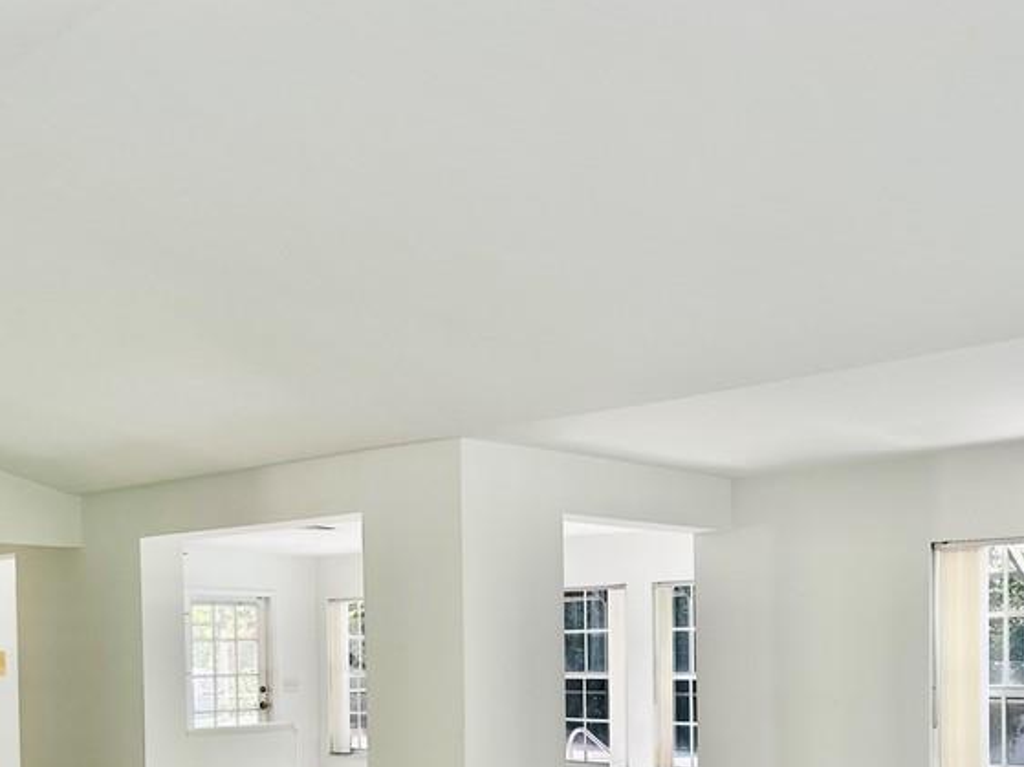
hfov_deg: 42.7
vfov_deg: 31.5
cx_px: 614
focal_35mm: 44
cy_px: 670
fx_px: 1301
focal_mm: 6.86
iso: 64
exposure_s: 1/198
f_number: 1.78
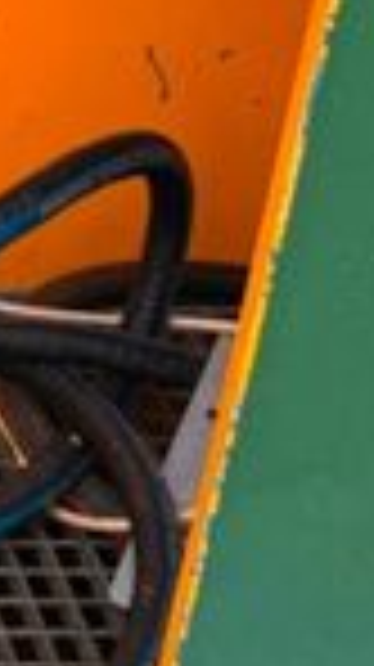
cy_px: 122
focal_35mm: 106
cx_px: -550
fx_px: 1873
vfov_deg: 19.9
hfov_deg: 9.9
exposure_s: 1/121
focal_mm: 6.76
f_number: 1.78
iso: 100
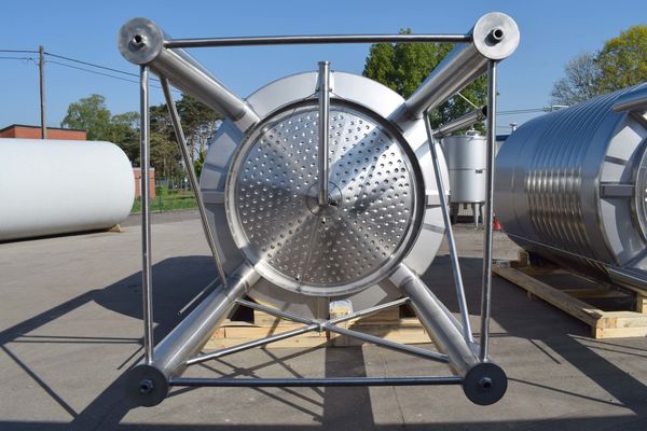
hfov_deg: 67.4
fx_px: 485
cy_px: 216
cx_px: 324
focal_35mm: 27
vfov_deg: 47.9
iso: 200
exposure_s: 1/500
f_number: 11
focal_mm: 18
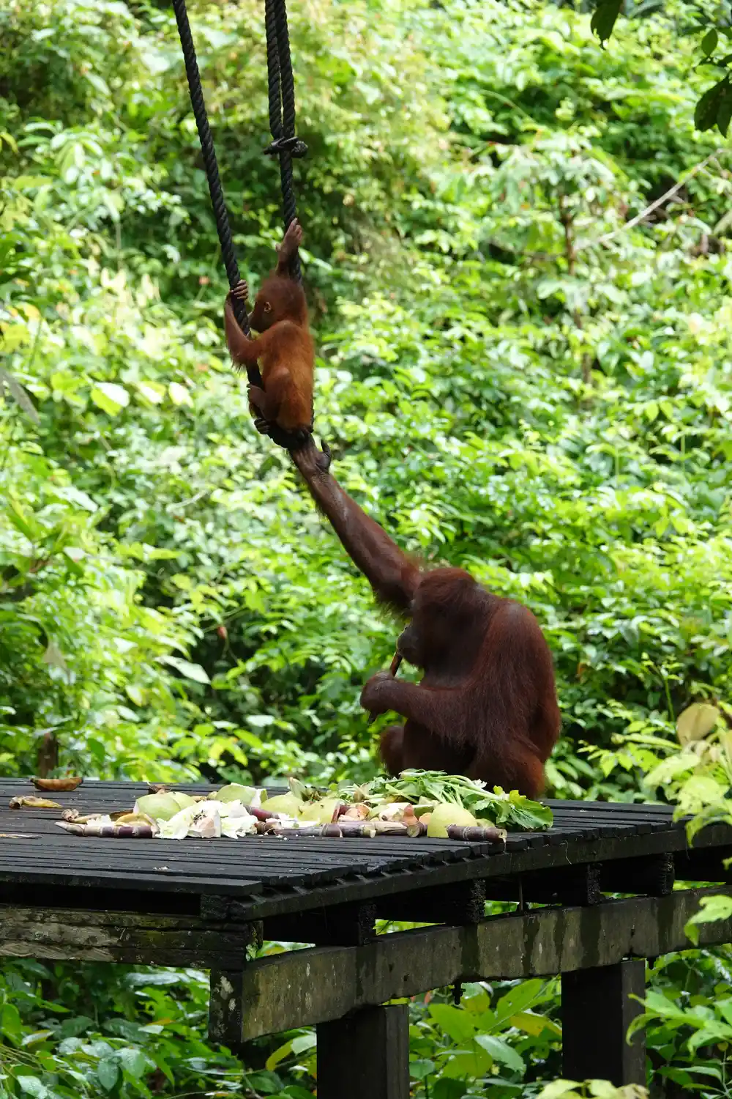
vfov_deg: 8.7
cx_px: 366
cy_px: 550
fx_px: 7258
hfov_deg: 5.8
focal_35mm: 238
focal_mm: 87.11
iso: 640
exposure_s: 1/250
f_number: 4
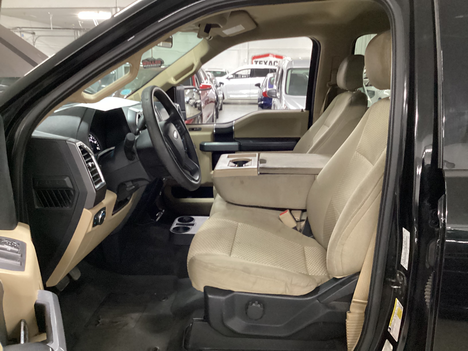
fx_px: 419
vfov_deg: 45.4
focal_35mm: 31
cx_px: 234
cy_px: 176
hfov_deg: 58.4
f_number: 2.4
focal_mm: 3.3
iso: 640
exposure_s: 1/30
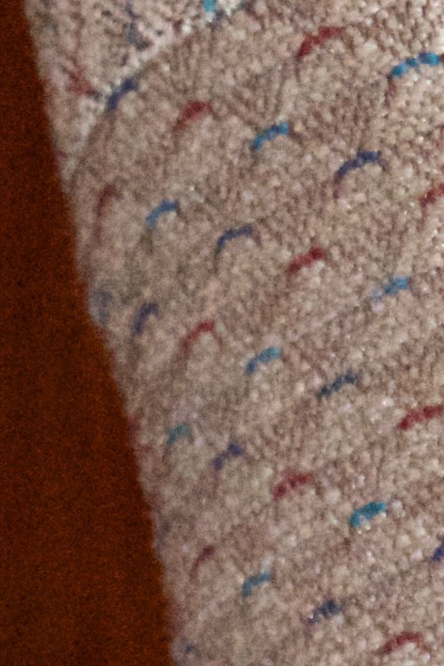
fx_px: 7640
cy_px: 1677
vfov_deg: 4.8
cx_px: 847
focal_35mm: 413
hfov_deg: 3.3
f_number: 5
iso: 6400
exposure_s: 1/60
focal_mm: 42
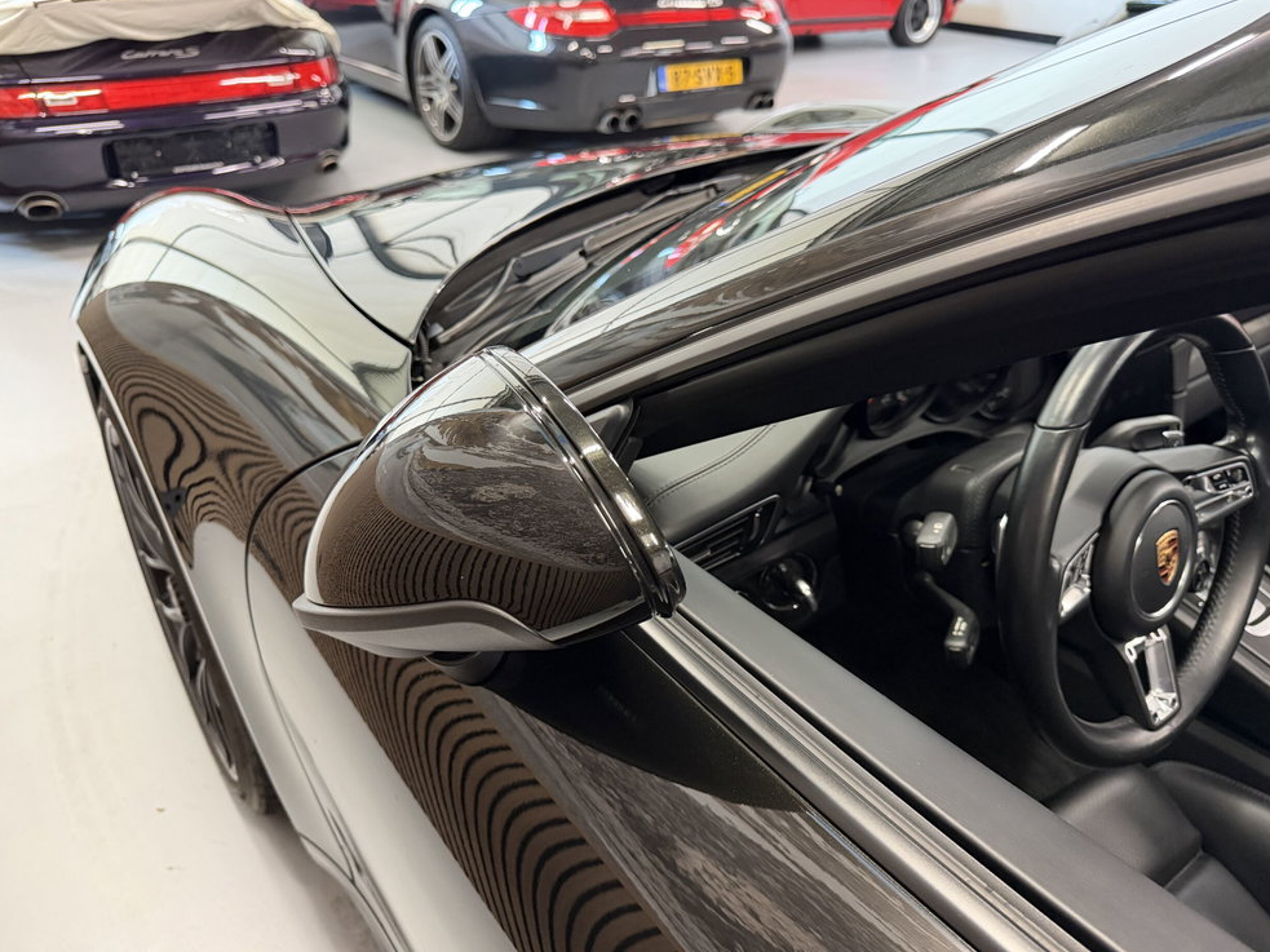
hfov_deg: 69.4
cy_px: 466
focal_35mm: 25
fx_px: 917
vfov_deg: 54.9
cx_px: 658
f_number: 1.78
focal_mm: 6.76
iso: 640
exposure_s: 1/50
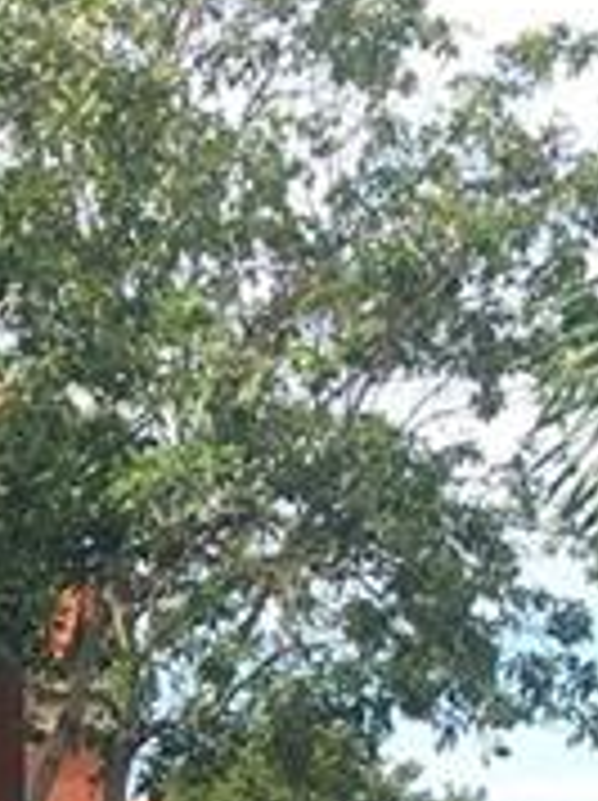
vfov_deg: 9.6
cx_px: -1156
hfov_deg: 6.9
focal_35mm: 196
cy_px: 1413
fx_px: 4525
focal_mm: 4.15
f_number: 2.2
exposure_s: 1/615
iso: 25
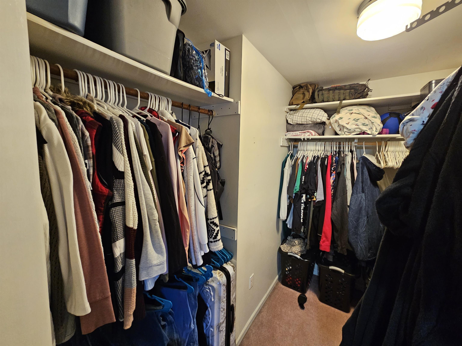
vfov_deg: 89.9
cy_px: 173
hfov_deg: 106.2
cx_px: 231
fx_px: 174
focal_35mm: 13
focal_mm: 2.2
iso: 320
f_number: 2.2
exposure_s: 1/30
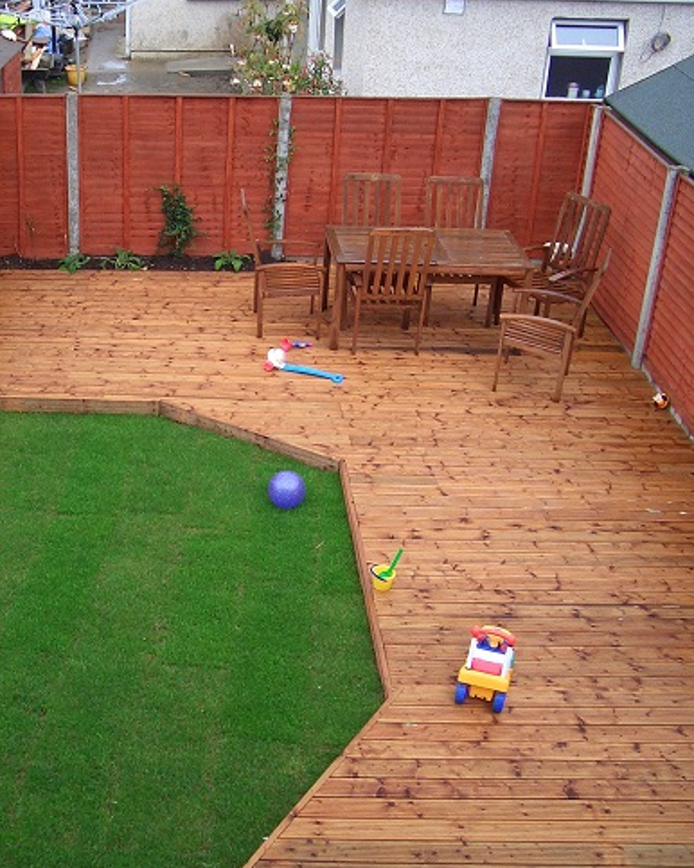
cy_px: 434
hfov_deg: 31.9
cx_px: 146
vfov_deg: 40.3
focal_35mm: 46
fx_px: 1182
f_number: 2.6
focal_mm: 5.8
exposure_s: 1/400
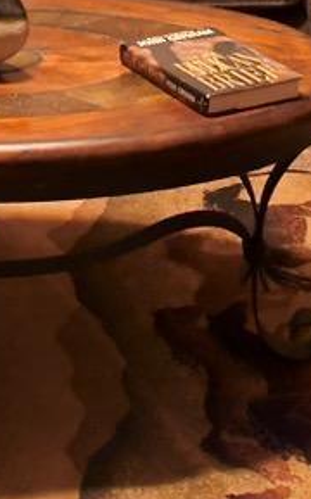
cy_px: -212
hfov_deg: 10.7
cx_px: 116
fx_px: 1659
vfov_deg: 15.9
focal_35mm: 122
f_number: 3.5
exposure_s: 1/100
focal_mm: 18
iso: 3200
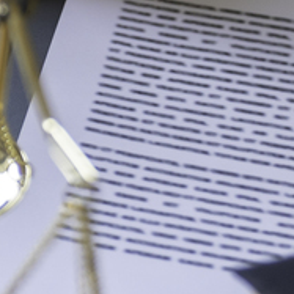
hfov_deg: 6.5
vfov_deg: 7.3
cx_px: -667
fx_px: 2297
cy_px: 14
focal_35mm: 239
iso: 250
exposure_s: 1/125
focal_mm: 35
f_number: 3.2
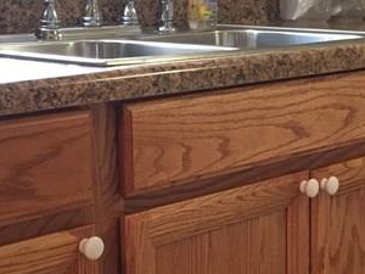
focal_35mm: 99
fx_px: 1044
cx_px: 309
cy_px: 186
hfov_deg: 19.6
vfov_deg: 14.9
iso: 40
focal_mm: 4.15
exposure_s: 1/15
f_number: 2.2
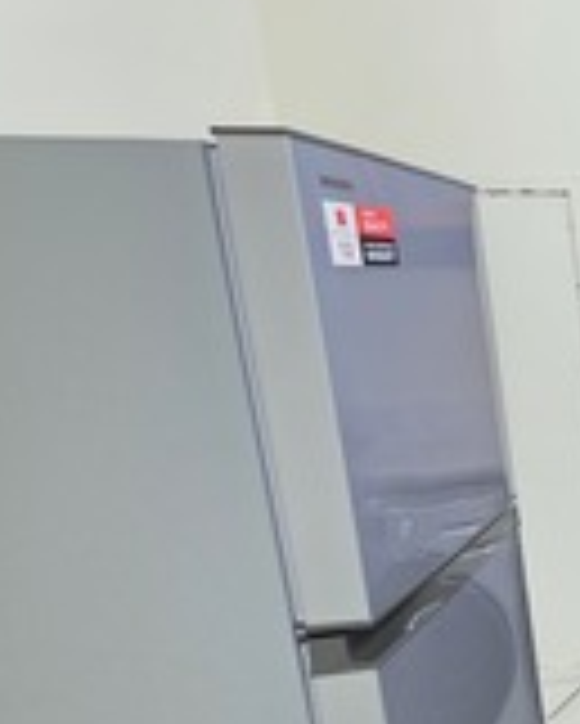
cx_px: 1014
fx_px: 772
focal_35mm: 36
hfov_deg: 23.4
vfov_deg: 49.9
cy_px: 438
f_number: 1.9
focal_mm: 2.2
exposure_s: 1/25
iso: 800
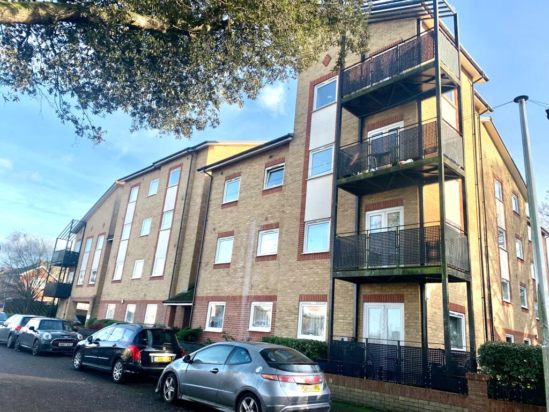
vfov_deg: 53.1
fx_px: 412
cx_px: 274
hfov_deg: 67.3
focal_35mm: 26
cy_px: 206
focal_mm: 4.25
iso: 25
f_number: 1.8
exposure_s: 1/490
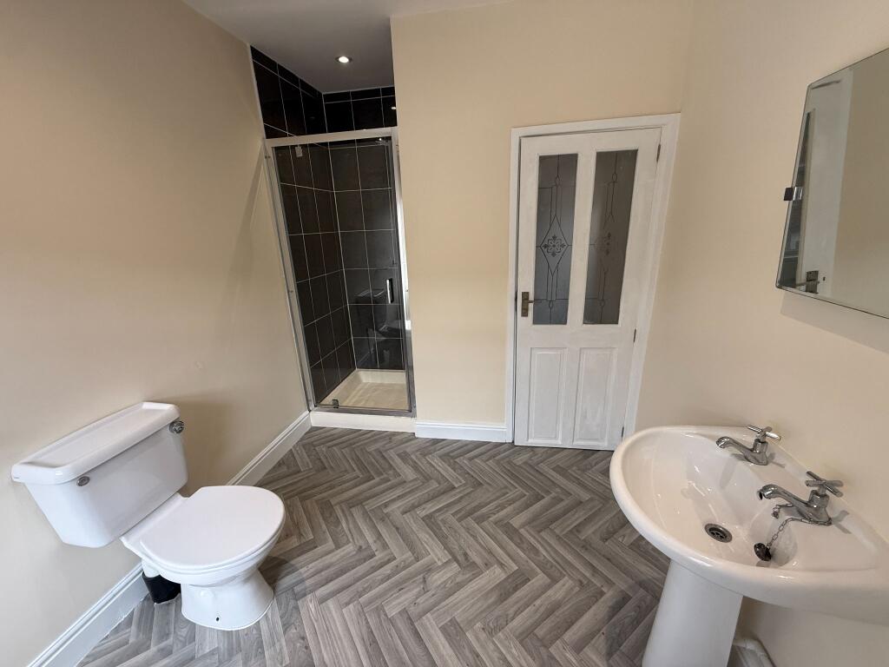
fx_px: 360
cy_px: 334
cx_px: 444
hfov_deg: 102.1
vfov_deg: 85.7
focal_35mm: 14
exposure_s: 1/99
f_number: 2.2
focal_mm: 2.22
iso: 125
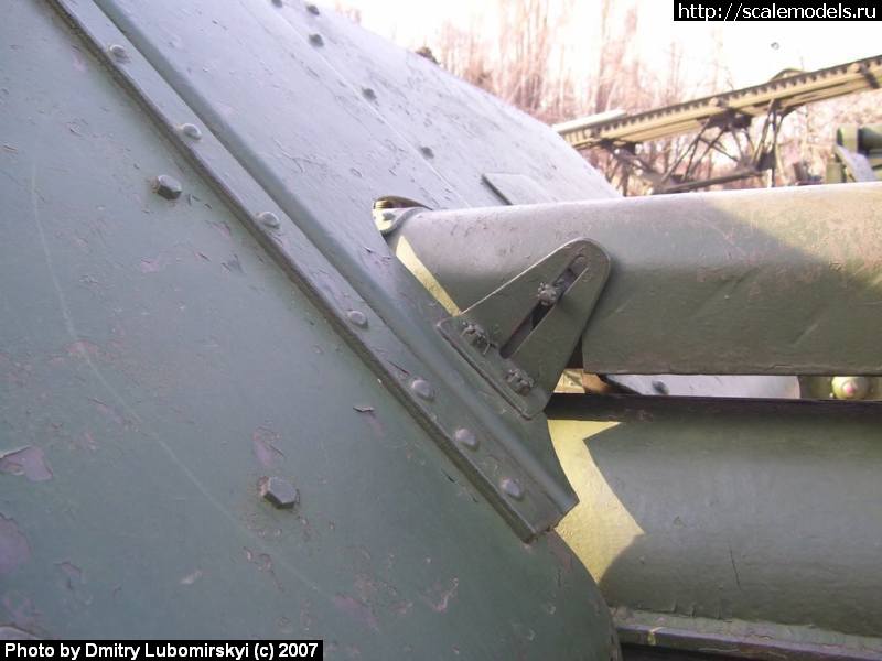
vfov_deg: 38.7
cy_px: 330
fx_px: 943
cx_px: 441
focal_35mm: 37
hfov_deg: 50.1
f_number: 2.7
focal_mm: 6
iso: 80
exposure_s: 1/125
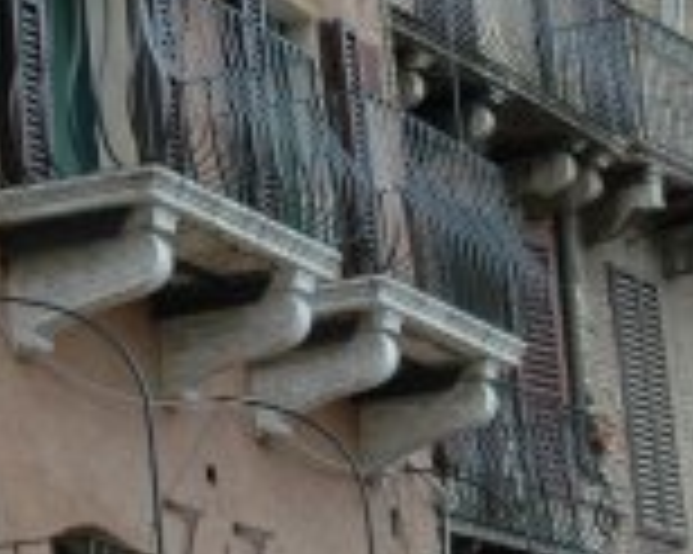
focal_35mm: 204
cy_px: 234
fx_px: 4185
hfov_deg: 9.4
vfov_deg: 7.6
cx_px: -54
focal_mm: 31
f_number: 7.1
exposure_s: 1/200
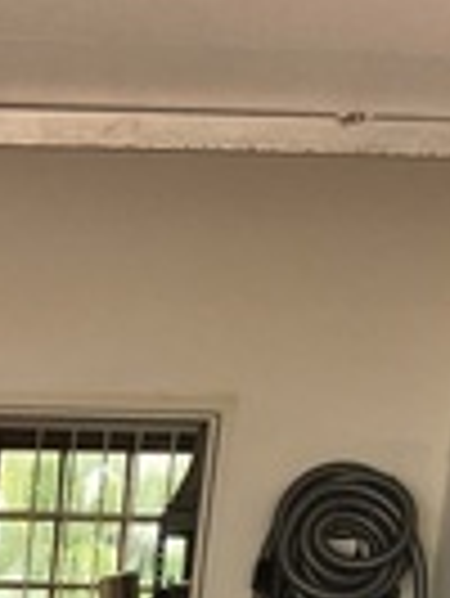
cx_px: -518
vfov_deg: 13.0
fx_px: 2180
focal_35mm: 126
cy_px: 1290
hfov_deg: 10.6
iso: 32
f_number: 1.8
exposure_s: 1/100
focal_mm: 4
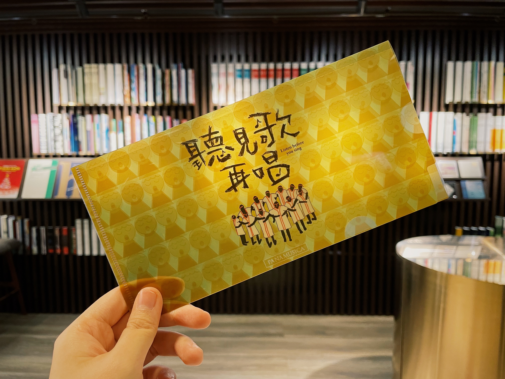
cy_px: 190
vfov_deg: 53.1
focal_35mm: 26
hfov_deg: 67.3
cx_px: 252
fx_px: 379
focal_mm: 4.2
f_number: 1.6
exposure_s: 1/60
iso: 160
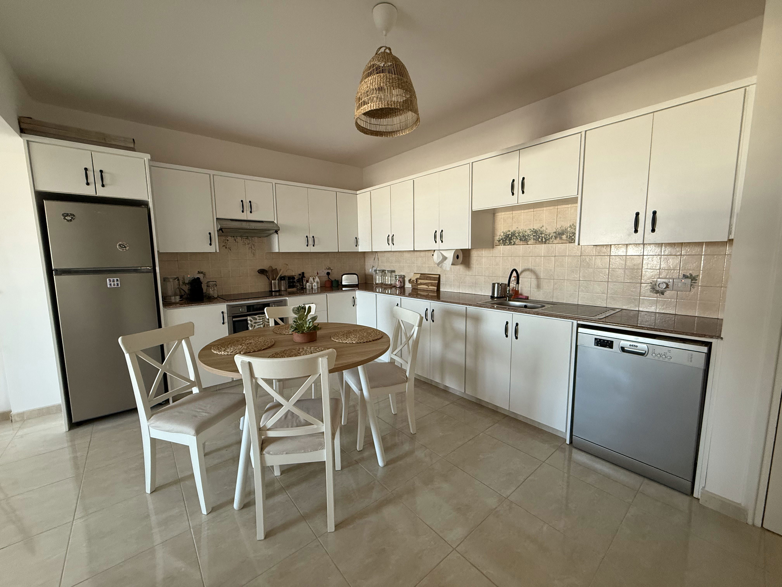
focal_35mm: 14
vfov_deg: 85.7
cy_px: 294
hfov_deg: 102.1
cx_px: 391
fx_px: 316
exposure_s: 1/90
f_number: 2.2
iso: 320
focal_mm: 2.22
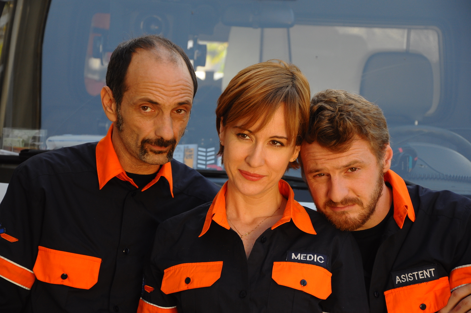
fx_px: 1372
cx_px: 236
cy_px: 156
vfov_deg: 13.0
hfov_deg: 19.5
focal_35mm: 105
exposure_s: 1/200
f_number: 5.3
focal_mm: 70
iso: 320
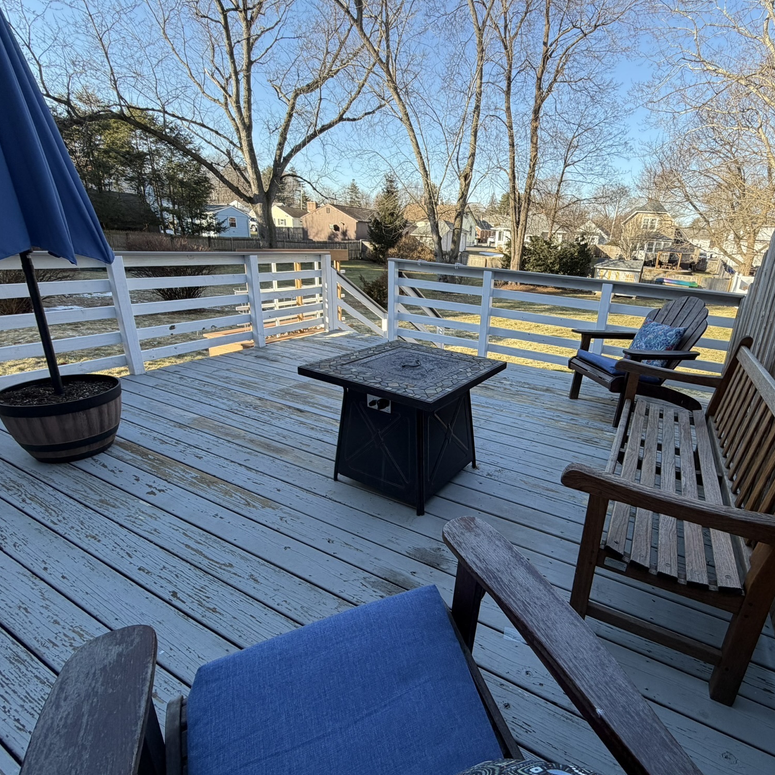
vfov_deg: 84.0
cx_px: 472
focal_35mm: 17
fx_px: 431
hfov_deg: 82.7
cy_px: 383
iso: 64
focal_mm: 2.22
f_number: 2.2
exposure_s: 1/439
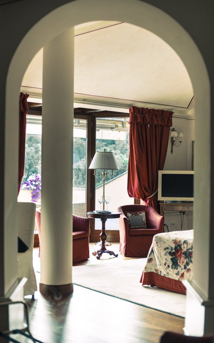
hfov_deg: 24.9
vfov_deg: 38.9
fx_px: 485
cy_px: 169
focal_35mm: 52
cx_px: 98
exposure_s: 1/50
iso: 280
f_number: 2.2
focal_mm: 50
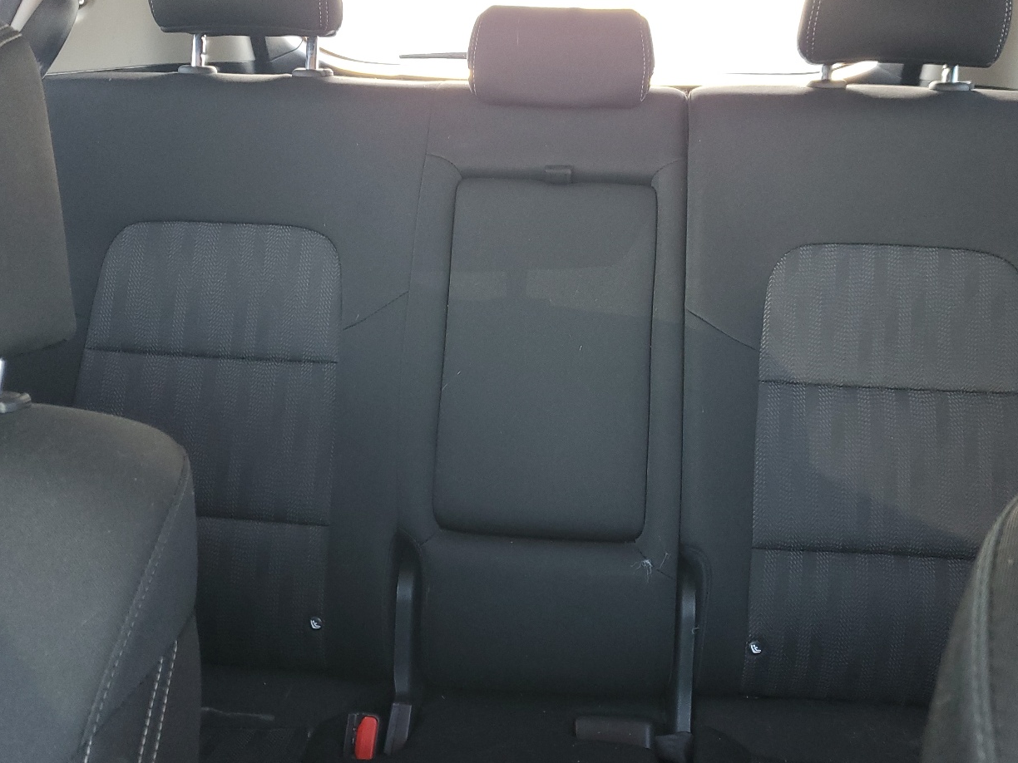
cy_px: 322
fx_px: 1000
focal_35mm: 34
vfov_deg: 41.7
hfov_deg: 53.9
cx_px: 556
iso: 115
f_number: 1.5
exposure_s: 1/60.2
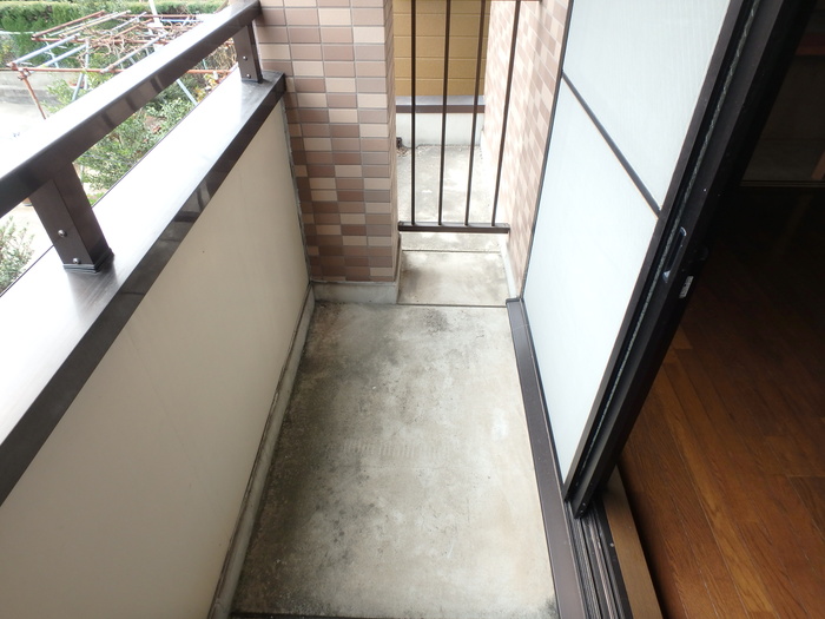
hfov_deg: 79.0
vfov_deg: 63.4
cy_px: 310
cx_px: 412
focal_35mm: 21
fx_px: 500
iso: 125
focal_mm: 3.7
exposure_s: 1/60
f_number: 3.5
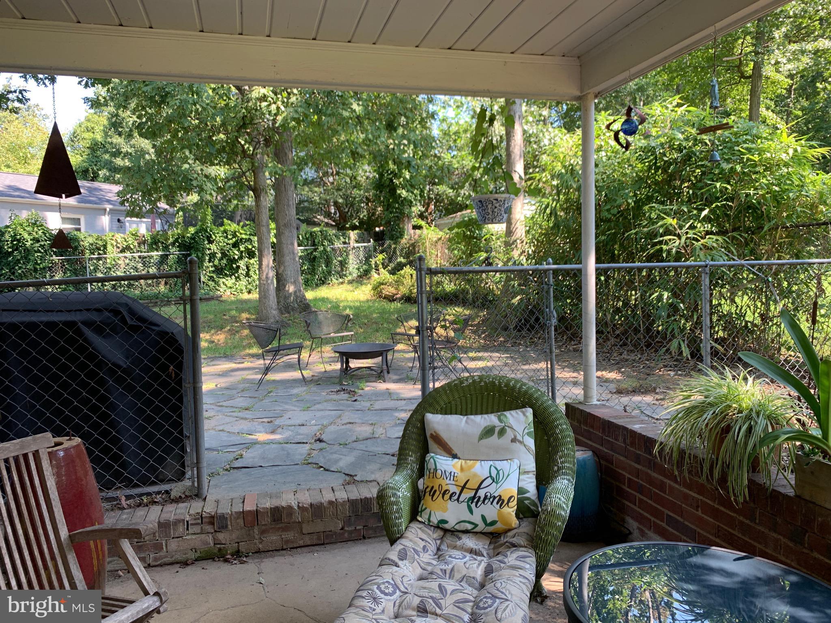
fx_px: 624
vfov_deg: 53.1
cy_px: 312
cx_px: 416
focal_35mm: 26
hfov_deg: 67.3
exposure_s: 1/122
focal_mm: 4.25
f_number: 1.8
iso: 40
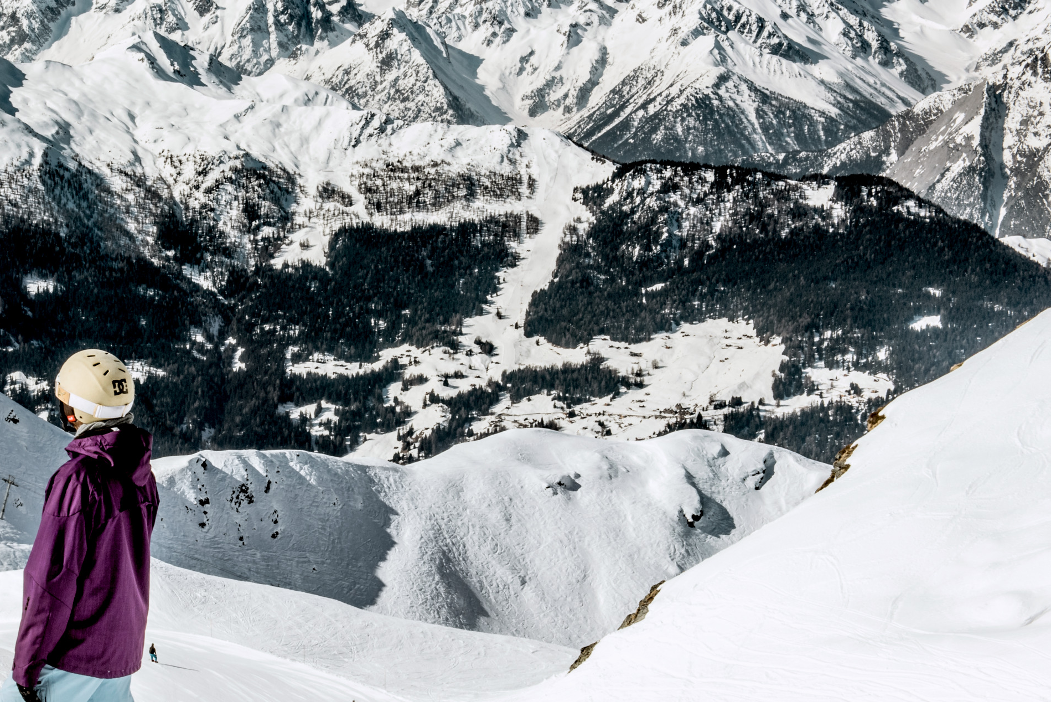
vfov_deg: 15.0
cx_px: 105
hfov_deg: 21.9
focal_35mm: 91
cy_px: 337
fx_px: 2658
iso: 140
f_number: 22
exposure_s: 1/125
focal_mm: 48
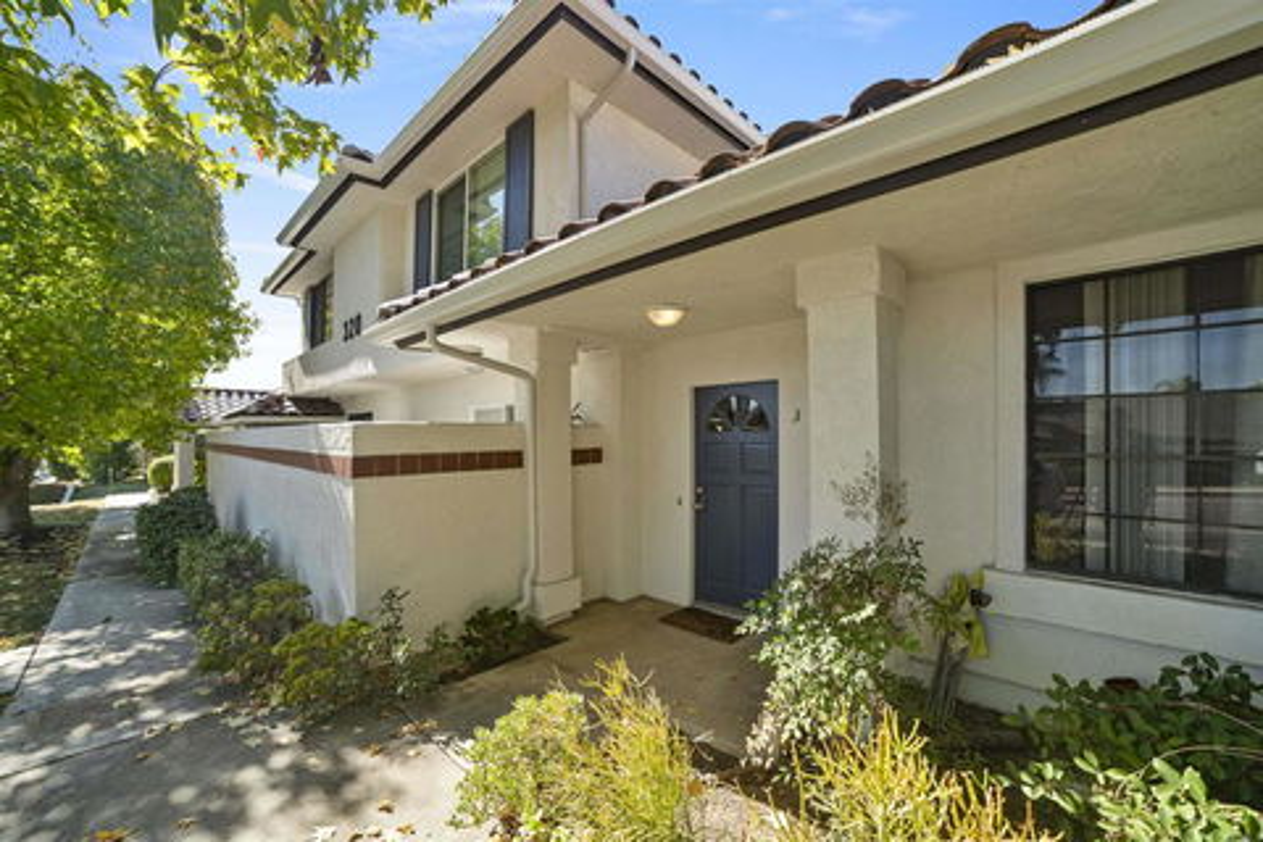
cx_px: 632
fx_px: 491
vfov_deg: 81.2
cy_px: 421
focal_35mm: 14
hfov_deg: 104.3
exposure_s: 1/640
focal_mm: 14
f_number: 2.8
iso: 160
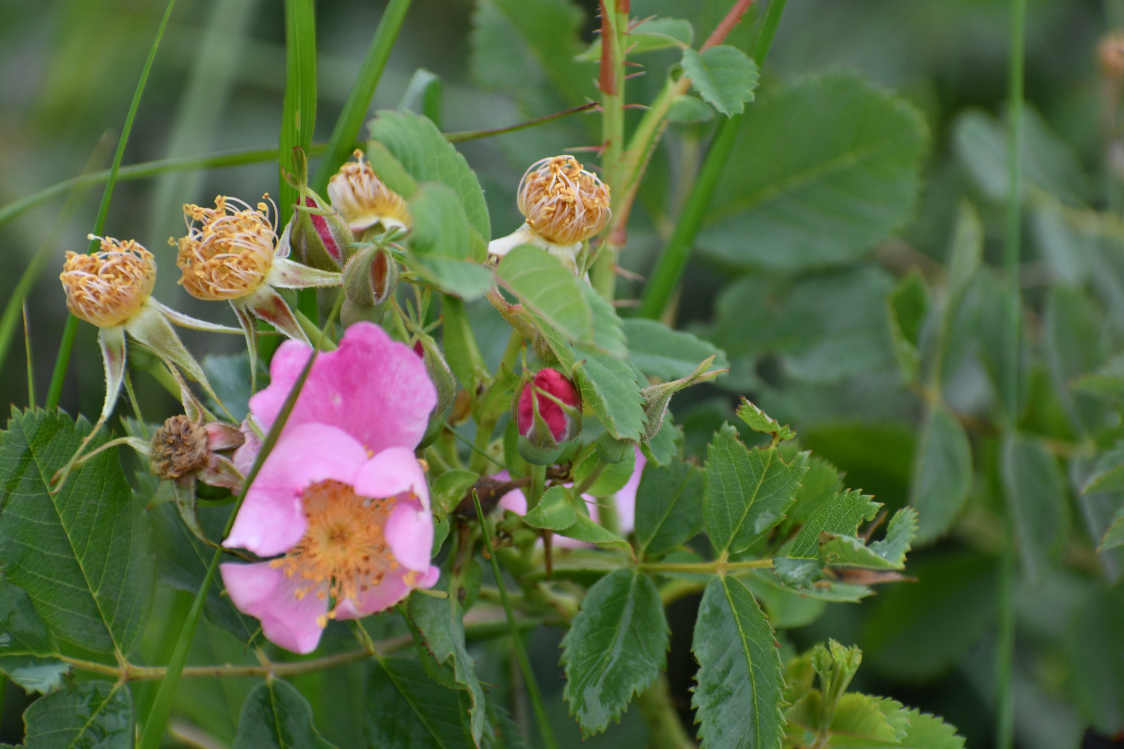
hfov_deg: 4.6
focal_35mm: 450
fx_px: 14049
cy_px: 374
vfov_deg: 3.1
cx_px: 562
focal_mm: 300
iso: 250
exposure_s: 1/125
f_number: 8
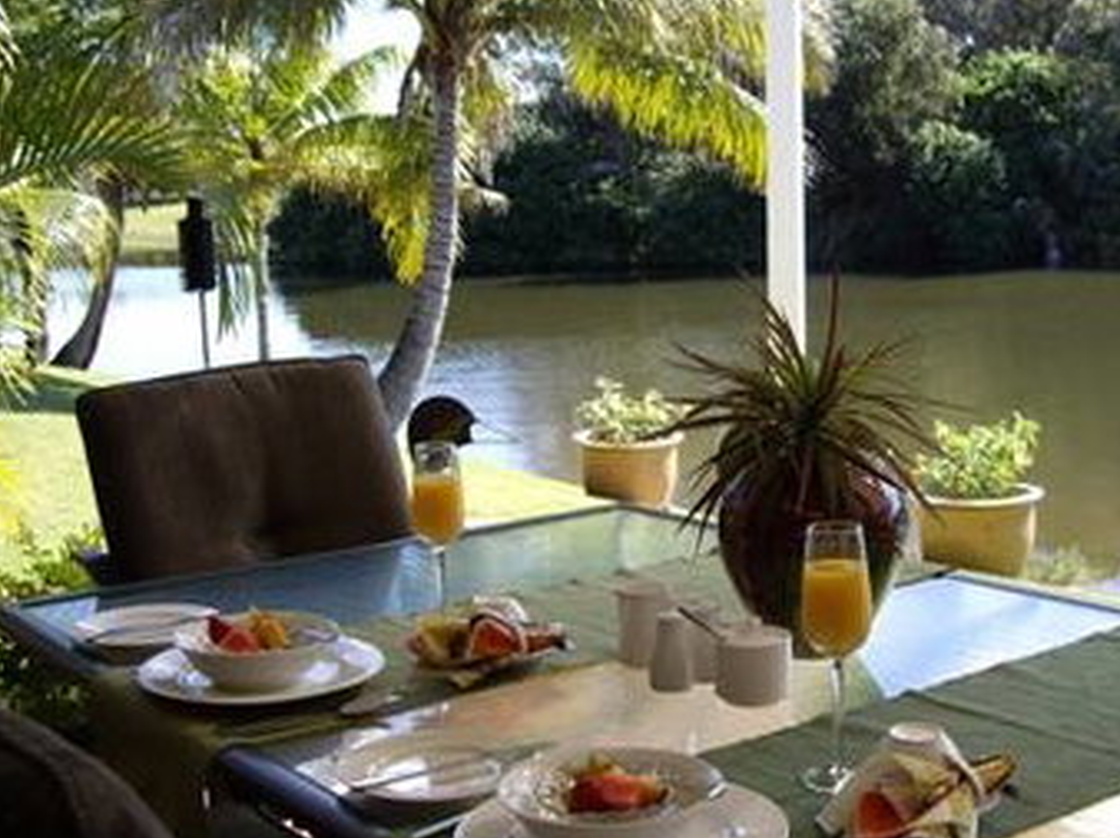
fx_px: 1746
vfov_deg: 27.0
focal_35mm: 54
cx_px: 709
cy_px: 354
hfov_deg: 35.3
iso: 64
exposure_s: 1/200
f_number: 2.8
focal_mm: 7.9
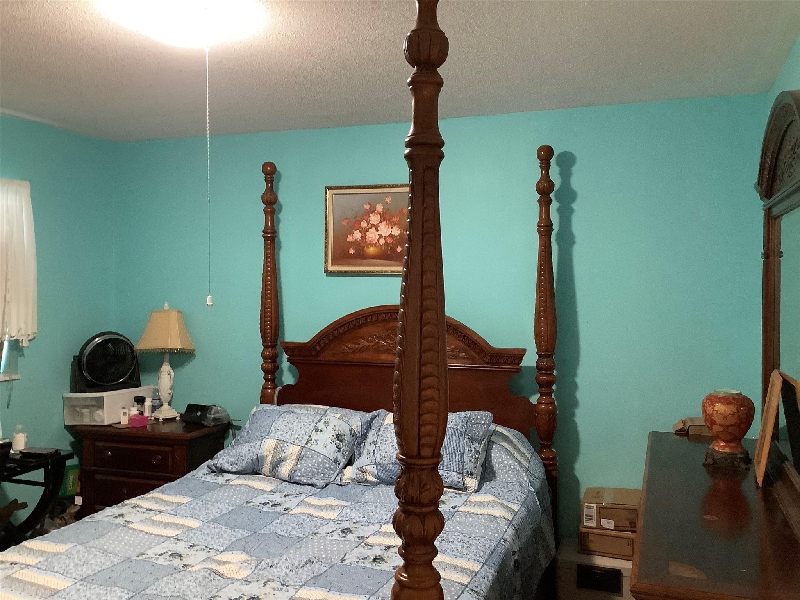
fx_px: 716
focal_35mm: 31
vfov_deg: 45.4
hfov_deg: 58.4
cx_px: 400
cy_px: 300
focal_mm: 3.3
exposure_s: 1/30
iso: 500
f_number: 2.4
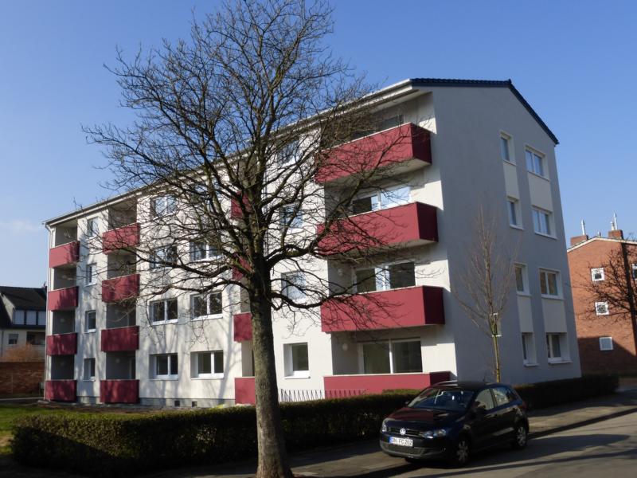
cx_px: 318
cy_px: 239
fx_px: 644
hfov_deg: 52.6
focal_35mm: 35
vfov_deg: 40.7
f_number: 3.7
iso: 100
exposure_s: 1/800
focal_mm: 6.1
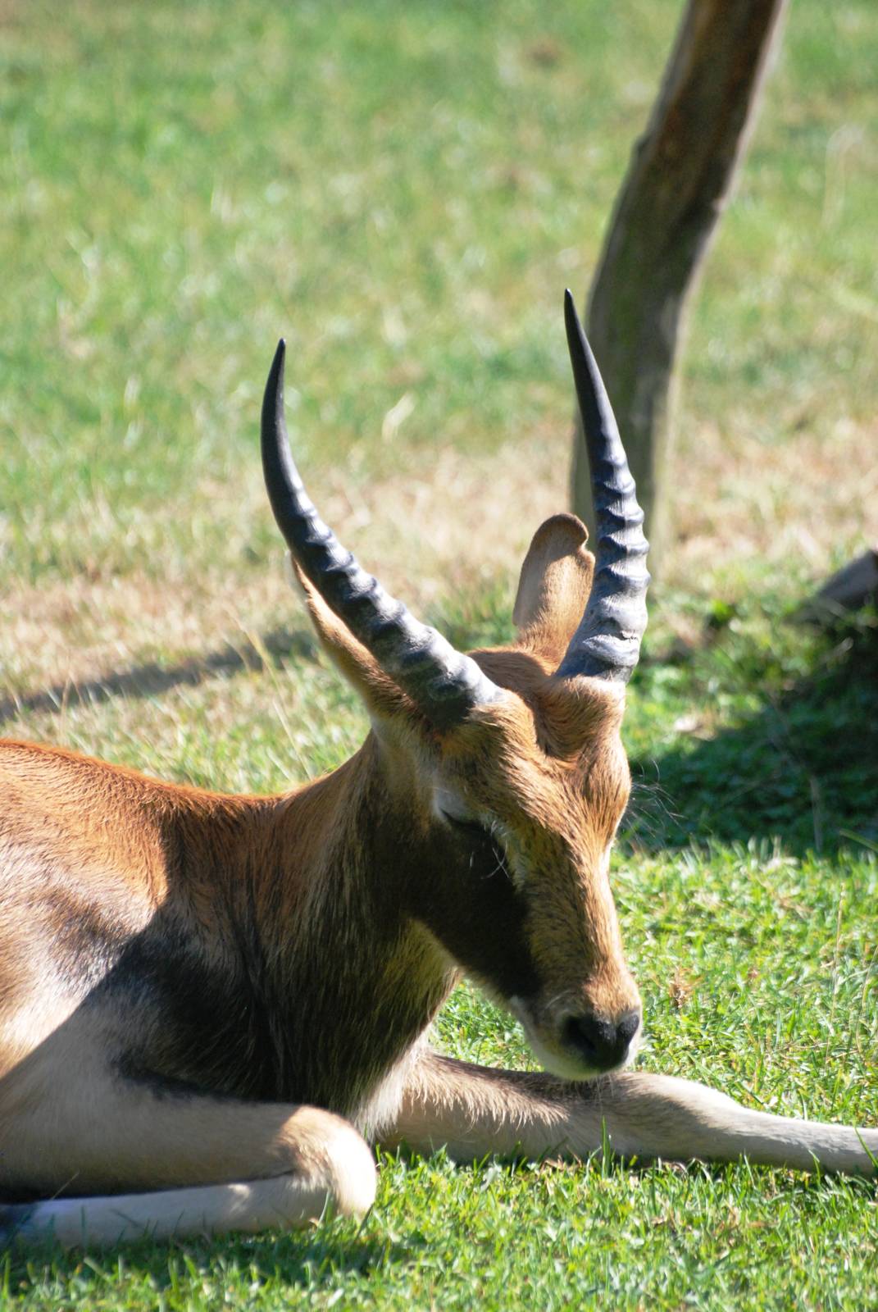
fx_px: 13132
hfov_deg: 3.8
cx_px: 439
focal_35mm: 360
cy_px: 656
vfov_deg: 5.7
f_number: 5.3
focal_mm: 240
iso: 1000
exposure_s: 1/1600
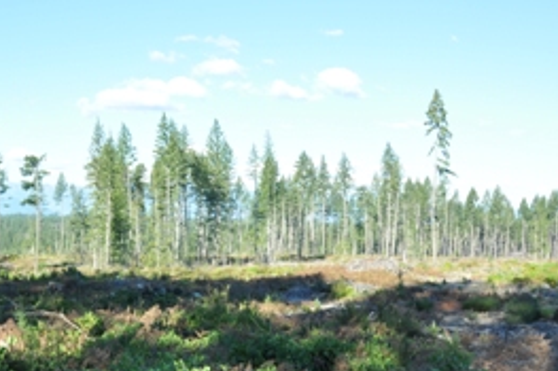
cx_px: 158
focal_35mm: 44
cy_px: 268
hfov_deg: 43.5
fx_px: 682
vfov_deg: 30.1
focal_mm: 18
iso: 200
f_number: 9
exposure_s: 1/80
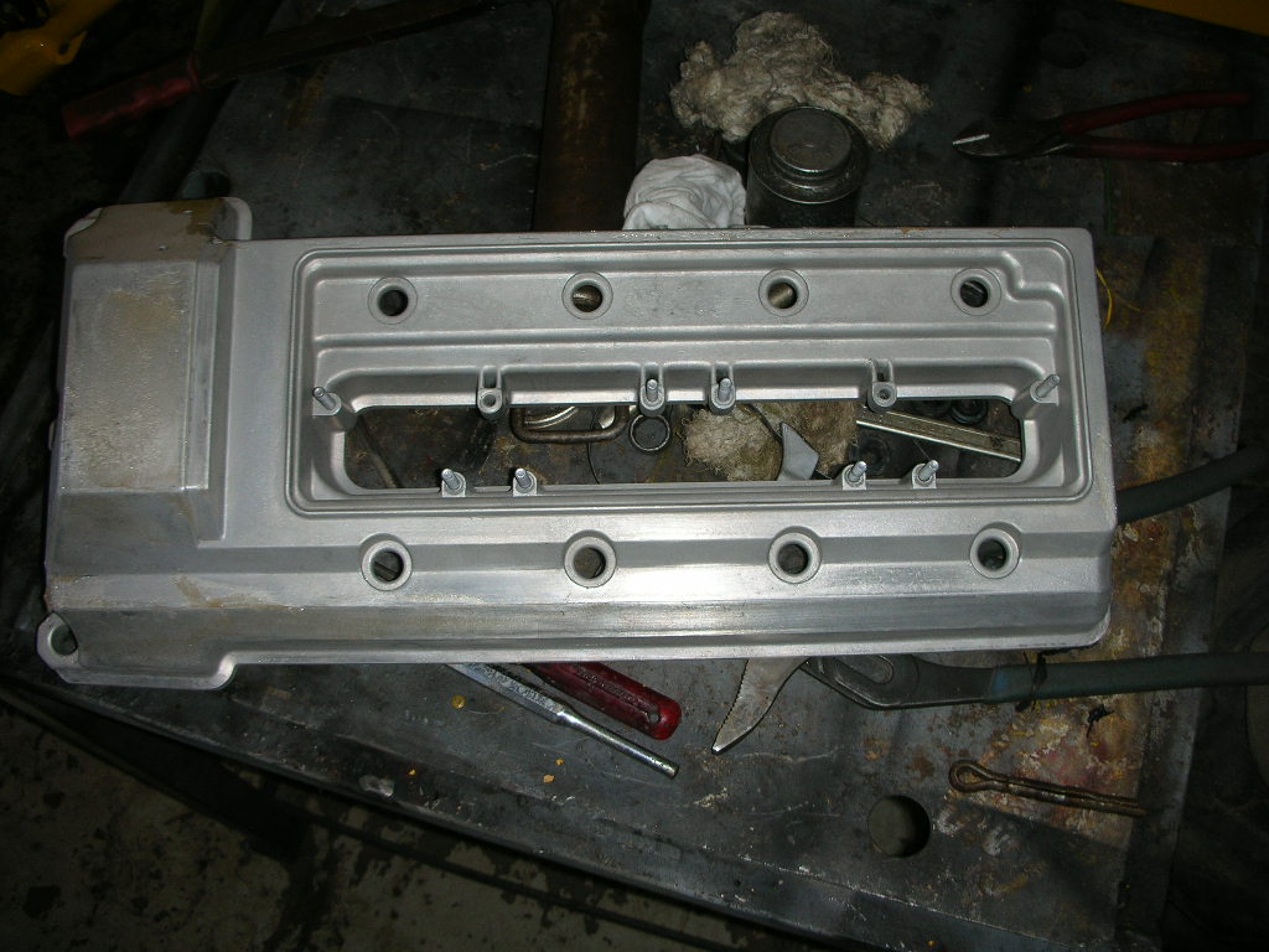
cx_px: 634
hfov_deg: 52.6
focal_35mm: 35
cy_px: 476
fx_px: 1283
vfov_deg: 40.7
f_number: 3
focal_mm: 5.8
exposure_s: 1/60.1
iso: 50
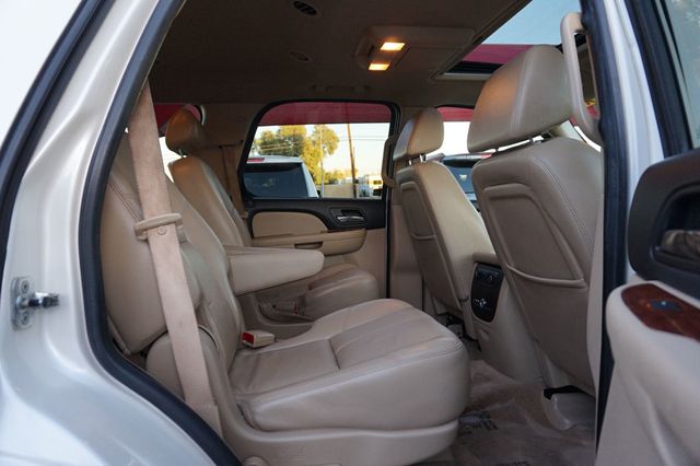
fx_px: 466
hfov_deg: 73.8
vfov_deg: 53.1
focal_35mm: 24
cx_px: 350
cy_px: 233
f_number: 4
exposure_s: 1/160
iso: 640
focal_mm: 16
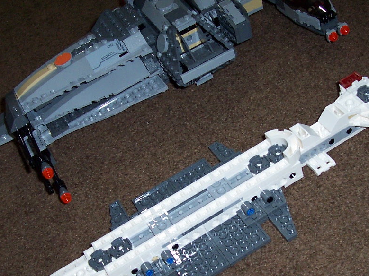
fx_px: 608
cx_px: 229
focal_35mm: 57
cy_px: 199
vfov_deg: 25.4
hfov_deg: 33.6
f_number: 2.8
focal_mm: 5.6
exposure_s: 1/60
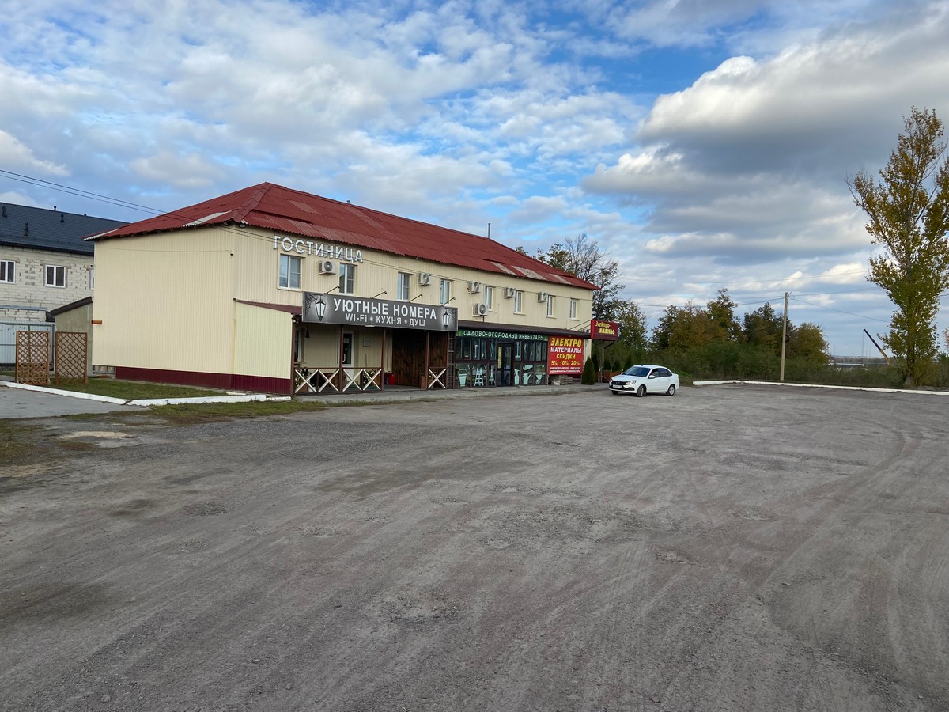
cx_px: 474
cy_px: 356
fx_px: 713
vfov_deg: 53.1
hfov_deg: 67.3
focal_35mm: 26
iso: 32
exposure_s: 1/1412
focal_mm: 4.25
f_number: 1.8
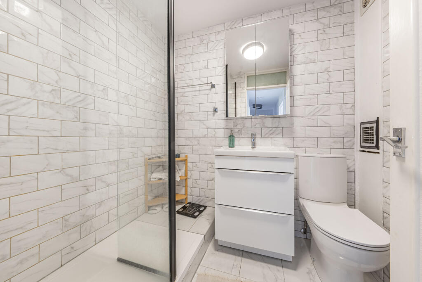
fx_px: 141
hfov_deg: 112.6
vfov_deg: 90.0
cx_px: 211
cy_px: 141
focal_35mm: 12
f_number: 9
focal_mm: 12
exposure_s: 1
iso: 320
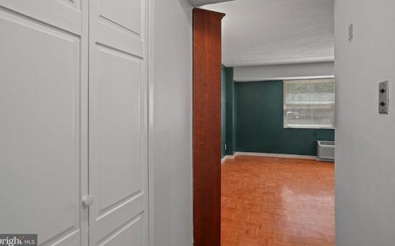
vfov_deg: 59.5
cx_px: 197
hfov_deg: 85.1
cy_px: 113
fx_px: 215
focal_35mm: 20
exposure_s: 1/6
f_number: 8
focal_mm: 19
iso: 1250
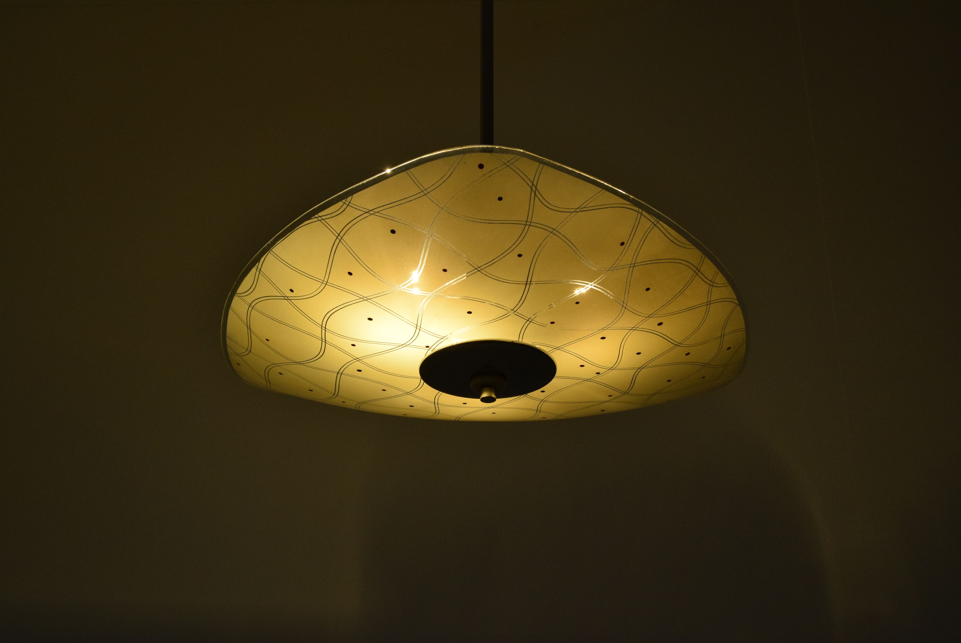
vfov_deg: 26.5
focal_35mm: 51
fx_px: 1362
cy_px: 322
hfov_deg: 38.9
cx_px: 480
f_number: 10
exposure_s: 1/400
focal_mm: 34
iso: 1600
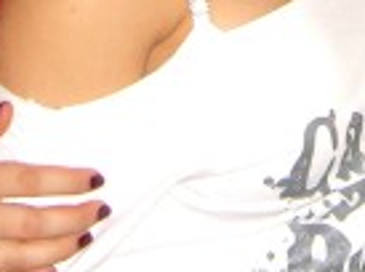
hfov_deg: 11.8
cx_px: 272
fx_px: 1756
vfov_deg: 8.3
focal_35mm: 167
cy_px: -296
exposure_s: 1/60
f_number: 2.8
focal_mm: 7.9
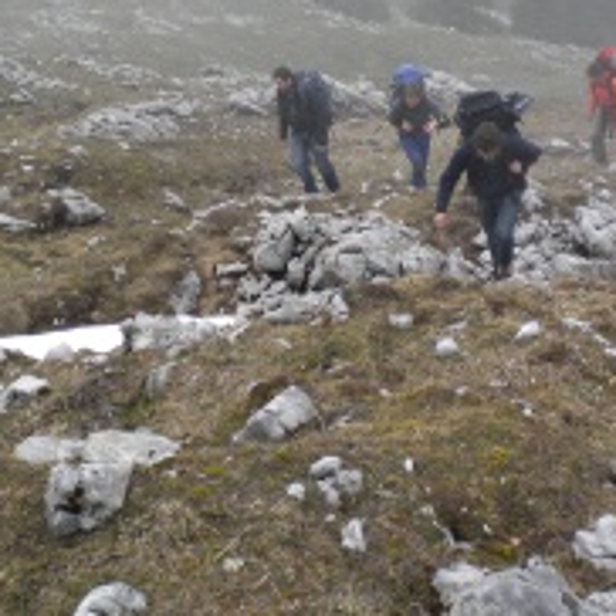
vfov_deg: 24.9
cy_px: 122
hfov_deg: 25.2
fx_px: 1369
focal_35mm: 68
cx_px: 437
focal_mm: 6.3
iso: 80
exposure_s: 1/176
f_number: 4.6
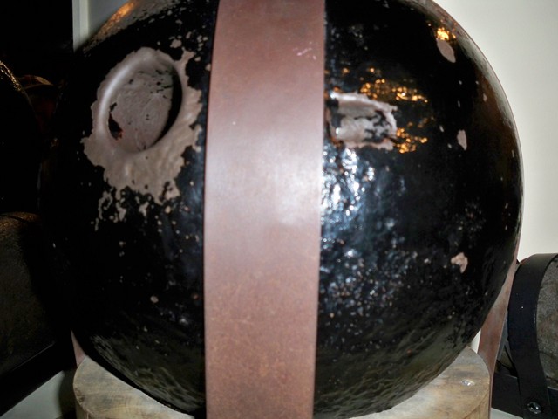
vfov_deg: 40.7
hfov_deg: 52.6
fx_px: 564
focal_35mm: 35
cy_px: 210
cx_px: 279
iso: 200
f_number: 3.1
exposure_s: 1/60
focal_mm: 6.3
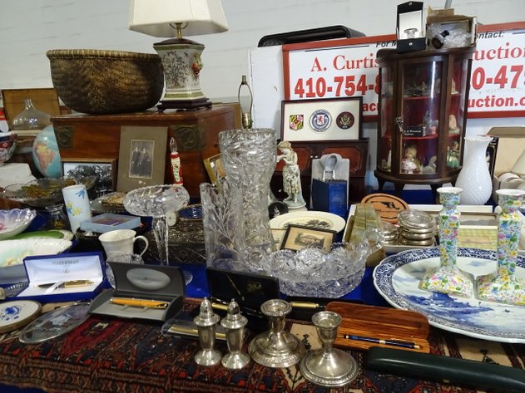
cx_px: 262
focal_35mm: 24
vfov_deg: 56.8
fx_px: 364
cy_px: 196
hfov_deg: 71.6
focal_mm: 4.1
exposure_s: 1/30
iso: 400
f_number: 3.5
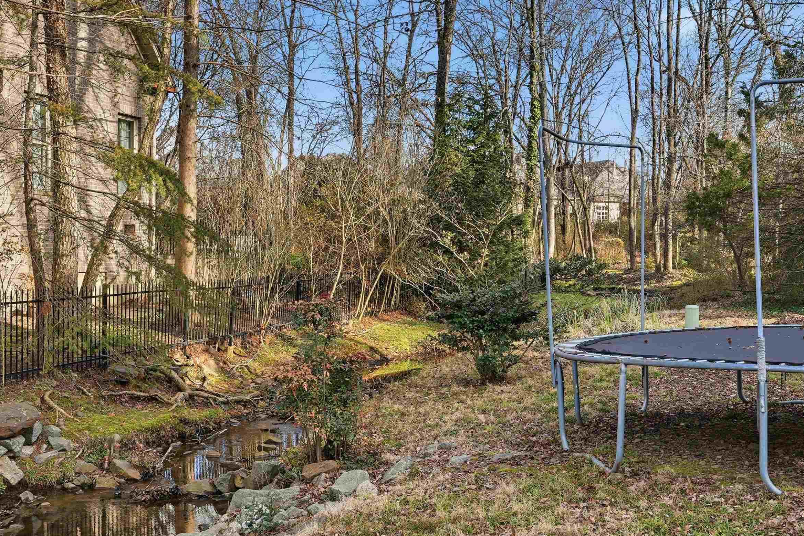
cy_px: 256
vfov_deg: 29.9
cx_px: 455
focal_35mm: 45
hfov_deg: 43.5
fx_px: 1005
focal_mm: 35
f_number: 9
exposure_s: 1/400
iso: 250
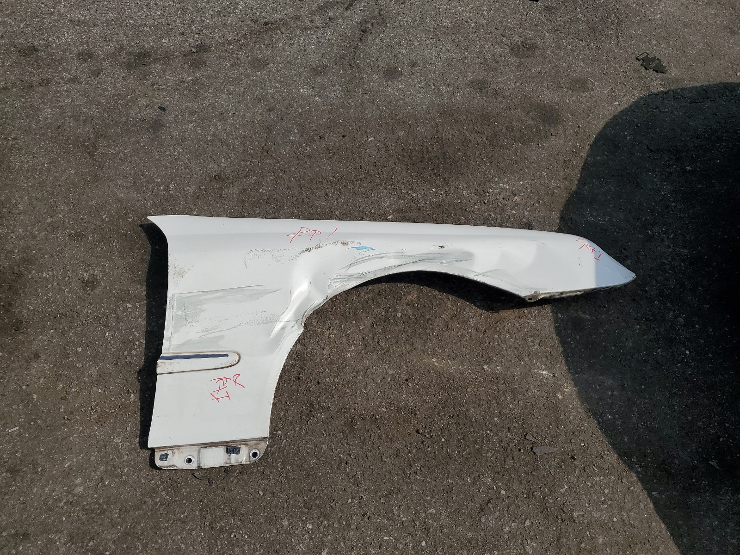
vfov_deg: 53.1
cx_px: 370
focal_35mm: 26
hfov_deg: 67.3
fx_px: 556
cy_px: 278
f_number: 1.5
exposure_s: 1/10000
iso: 50
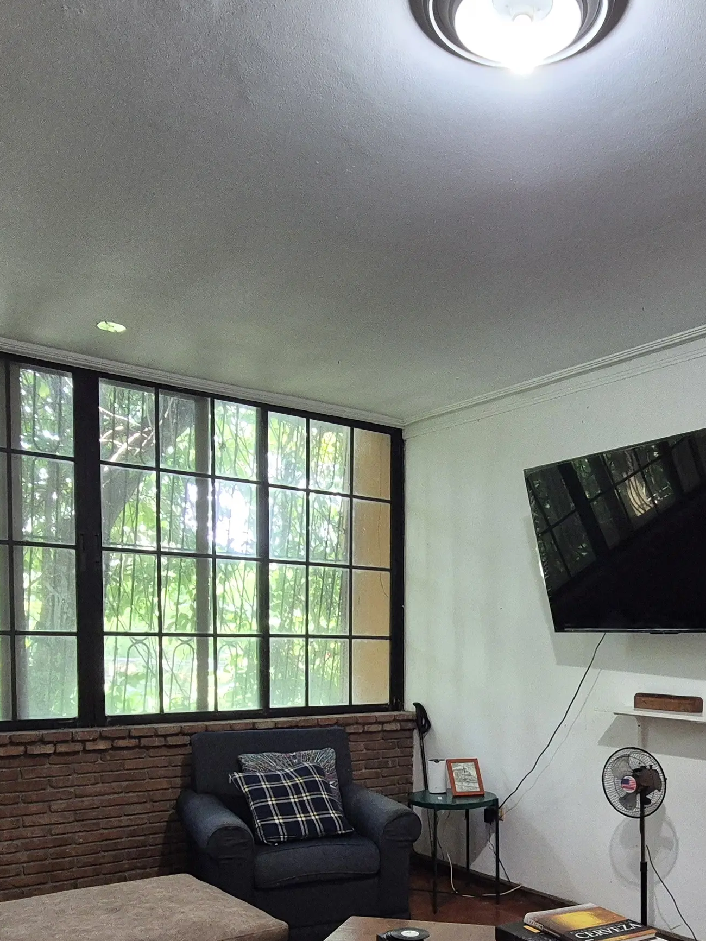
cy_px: 719
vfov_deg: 56.6
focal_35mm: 30
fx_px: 816
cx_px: 459
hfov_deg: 46.2
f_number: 2.2
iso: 500
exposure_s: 1/60
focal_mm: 2.2
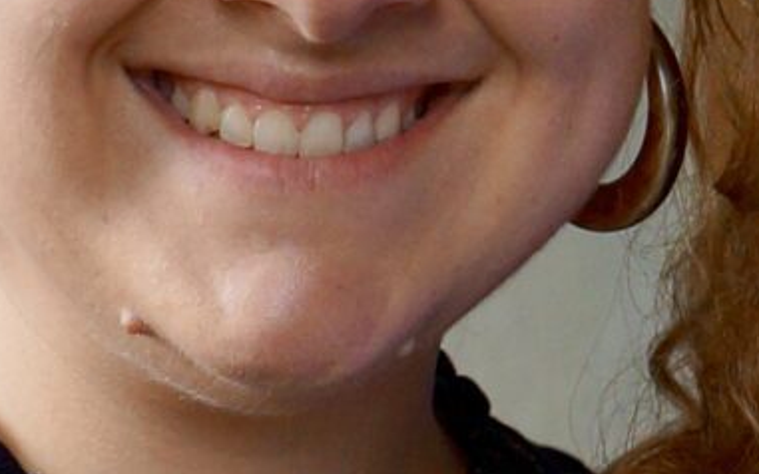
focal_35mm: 297
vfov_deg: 4.4
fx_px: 6151
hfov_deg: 7.0
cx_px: 787
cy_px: 166
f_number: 4
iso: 640
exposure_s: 1/160
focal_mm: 29
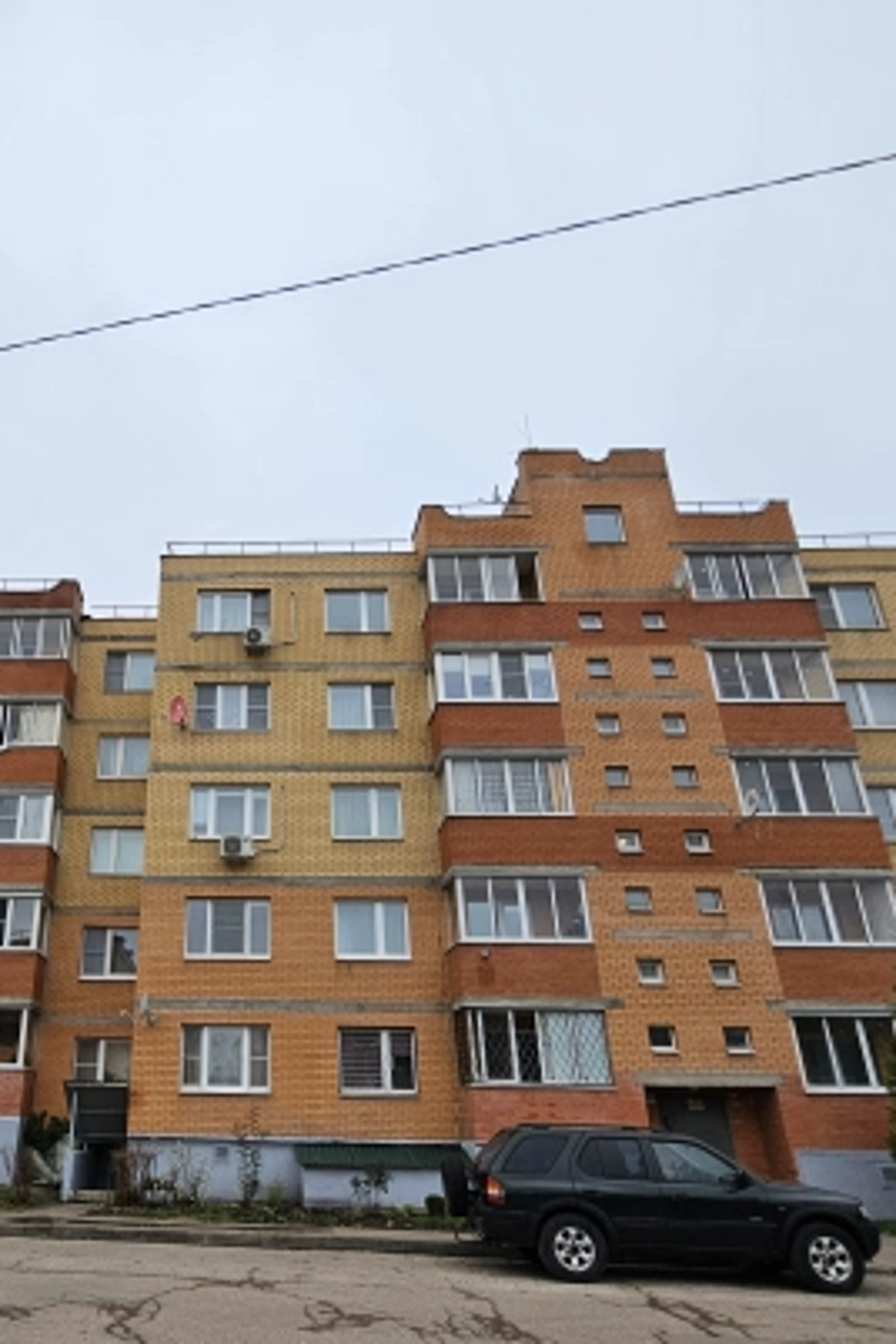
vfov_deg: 80.6
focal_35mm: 21
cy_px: 776
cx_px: 231
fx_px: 784
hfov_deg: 56.7
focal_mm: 2.2
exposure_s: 1/562
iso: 50
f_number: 2.2
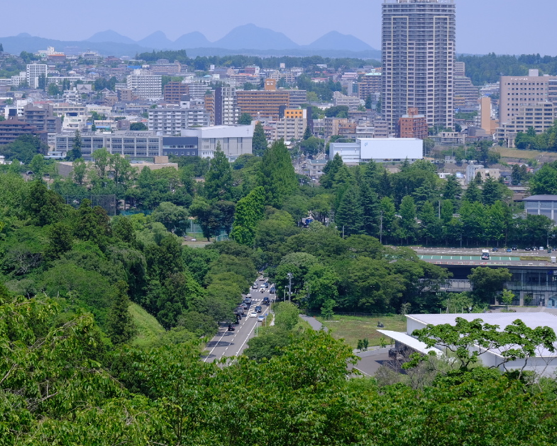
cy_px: 208
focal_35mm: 136
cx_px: 227
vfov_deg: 11.4
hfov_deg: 14.2
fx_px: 2242
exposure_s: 1/1100
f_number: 5.6
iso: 320
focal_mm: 71.1
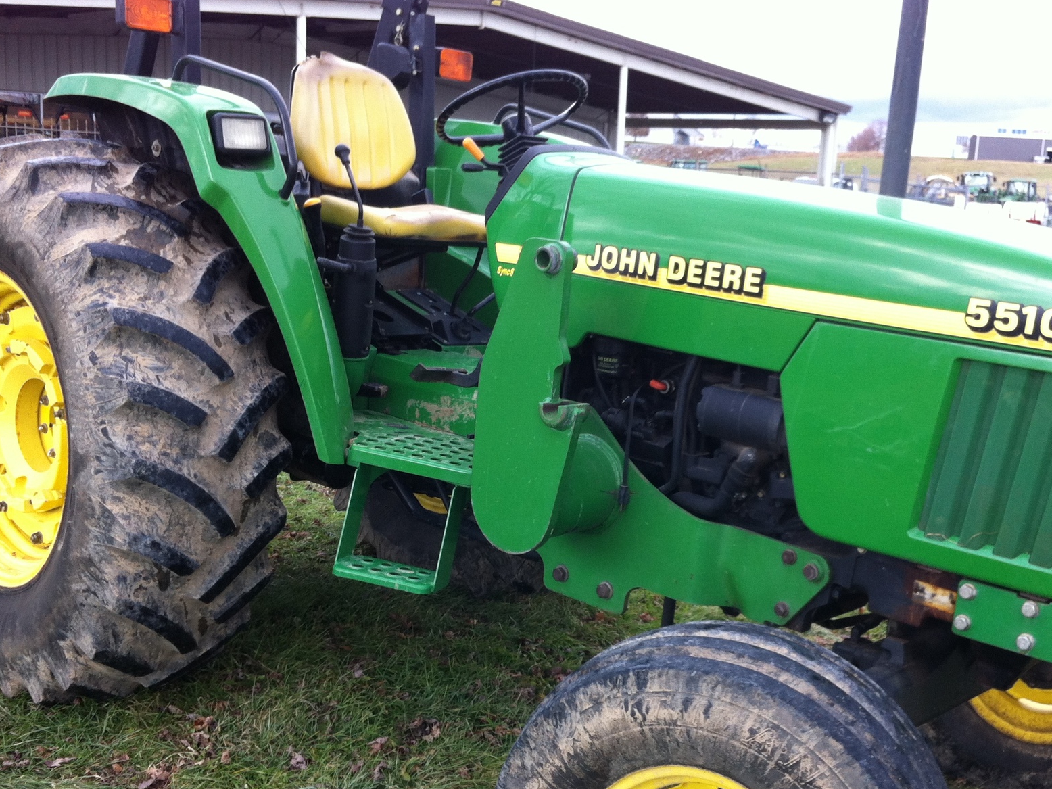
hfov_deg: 41.2
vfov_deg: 31.4
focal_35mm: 46
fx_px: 1398
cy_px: 475
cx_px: 581
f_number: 2.8
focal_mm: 3.85
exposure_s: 1/182
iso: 80
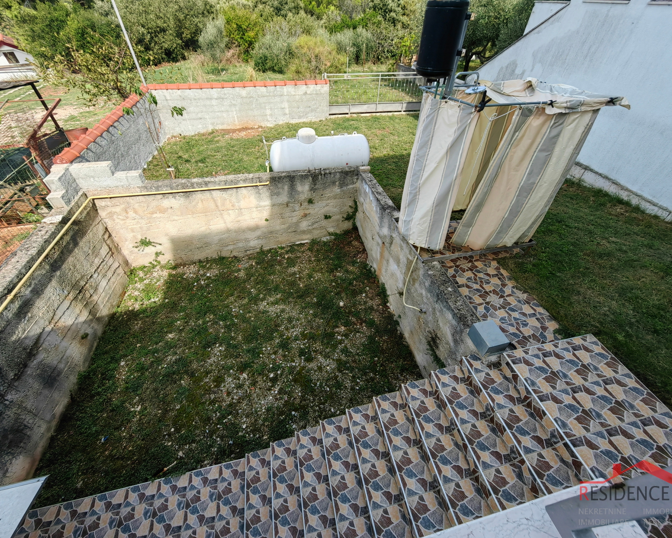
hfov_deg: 100.7
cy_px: 262
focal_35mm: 14
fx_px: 278
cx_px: 335
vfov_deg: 88.0
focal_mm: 1.76
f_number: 2.2
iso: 50
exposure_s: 1/1209
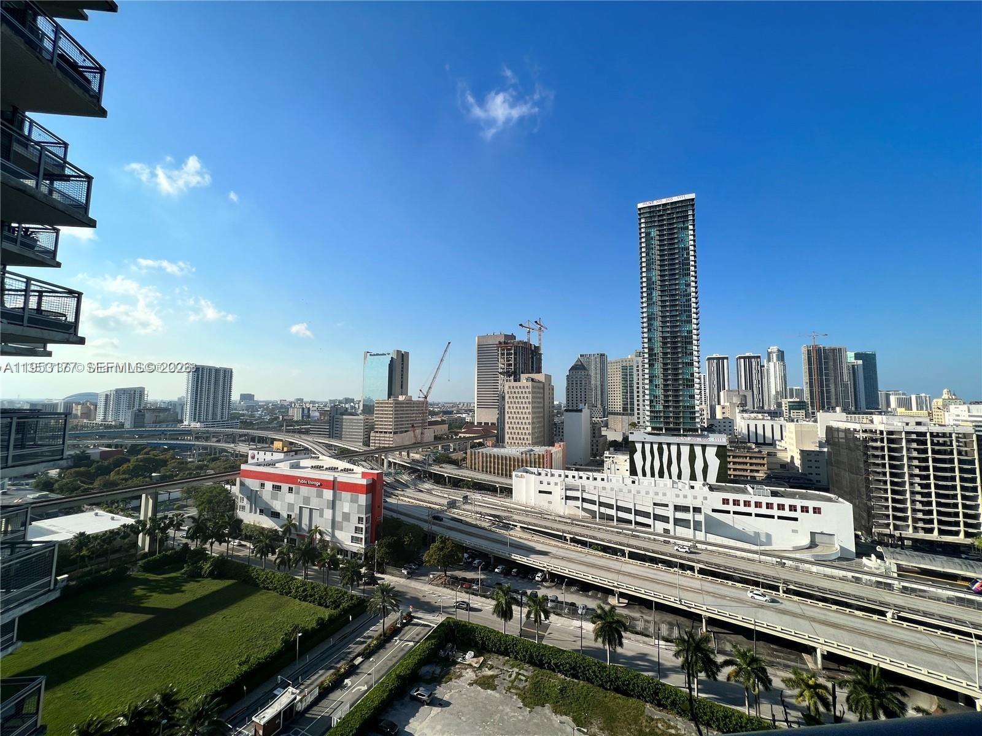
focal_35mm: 13
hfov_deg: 106.2
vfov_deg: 89.9
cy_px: 368
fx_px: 369
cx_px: 491
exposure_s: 1/2273
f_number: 1.8
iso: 32
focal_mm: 1.57
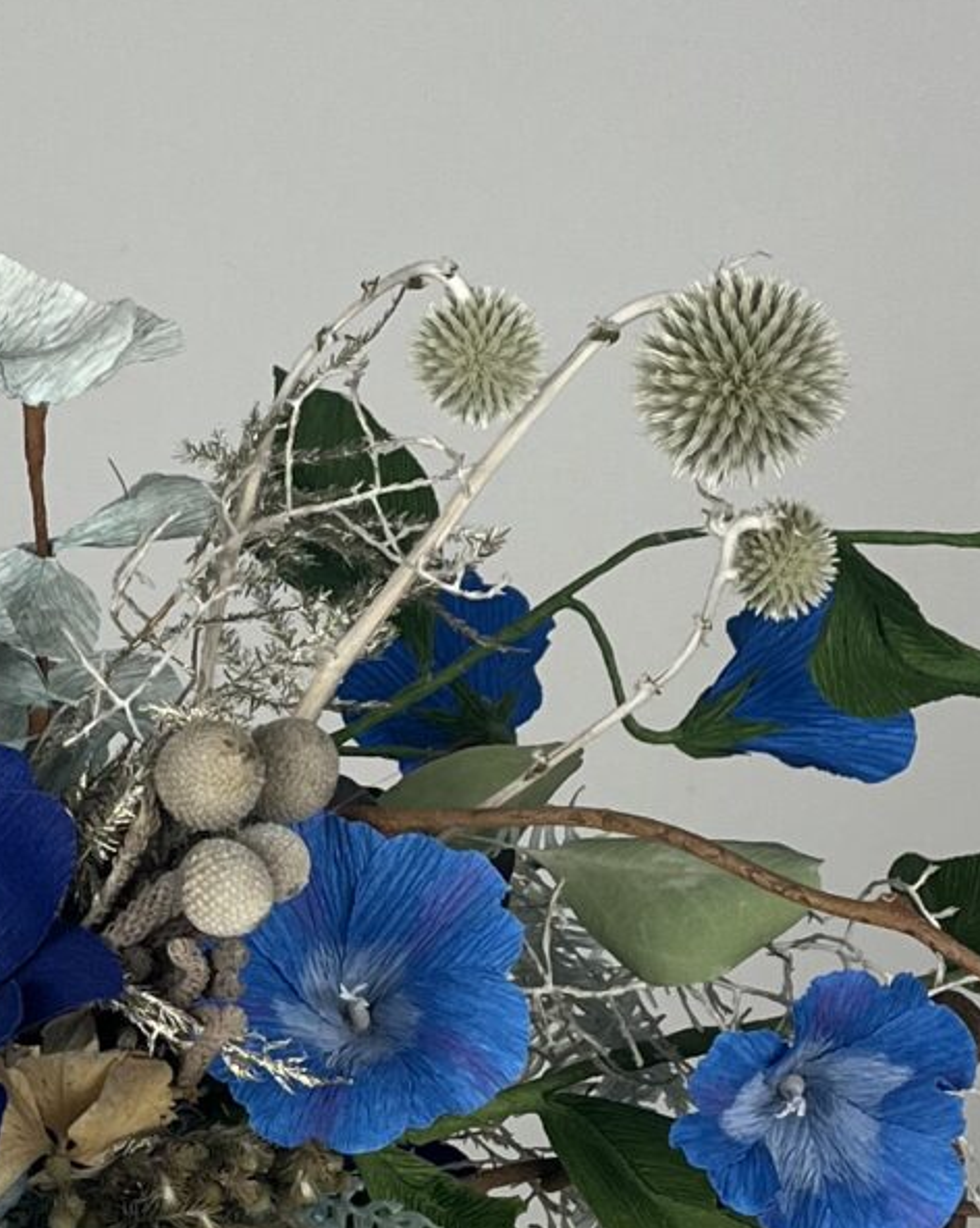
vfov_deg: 17.2
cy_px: 1083
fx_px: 3992
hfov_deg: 13.9
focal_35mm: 110
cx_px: 203
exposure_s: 1/151
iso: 32
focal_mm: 5.1
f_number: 1.6
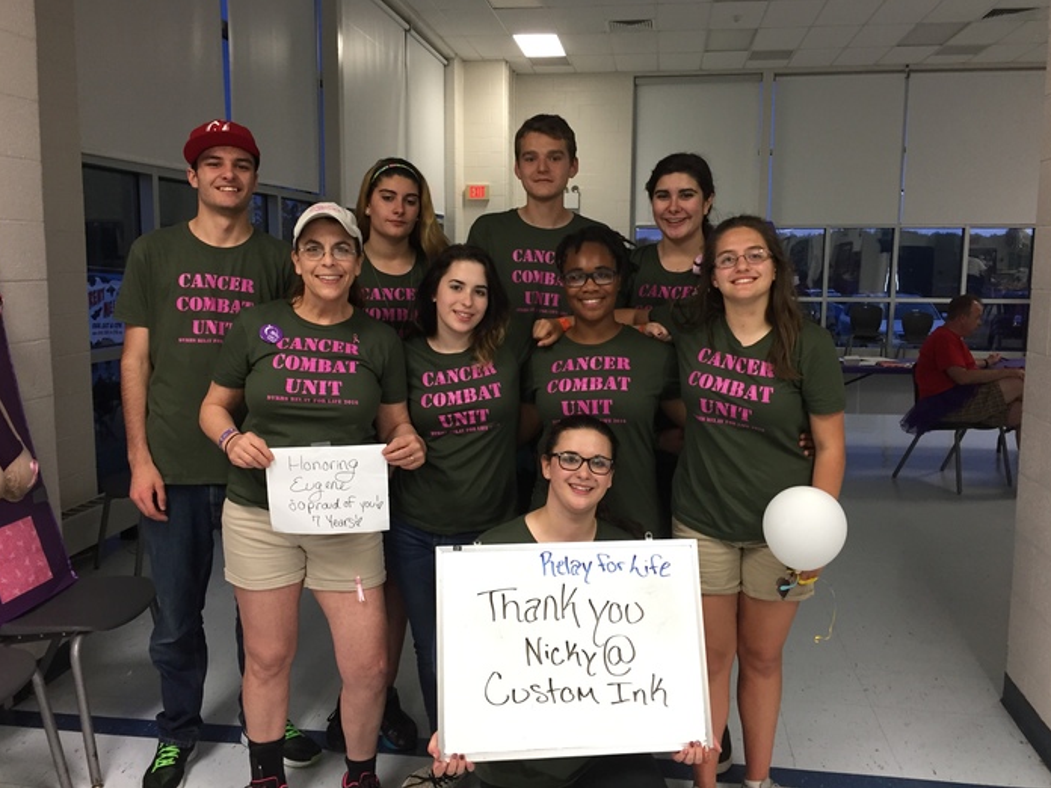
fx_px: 911
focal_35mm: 30
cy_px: 382
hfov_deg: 60.0
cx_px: 530
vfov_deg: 46.8
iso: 125
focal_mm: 4.15
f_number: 2.2
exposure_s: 1/30
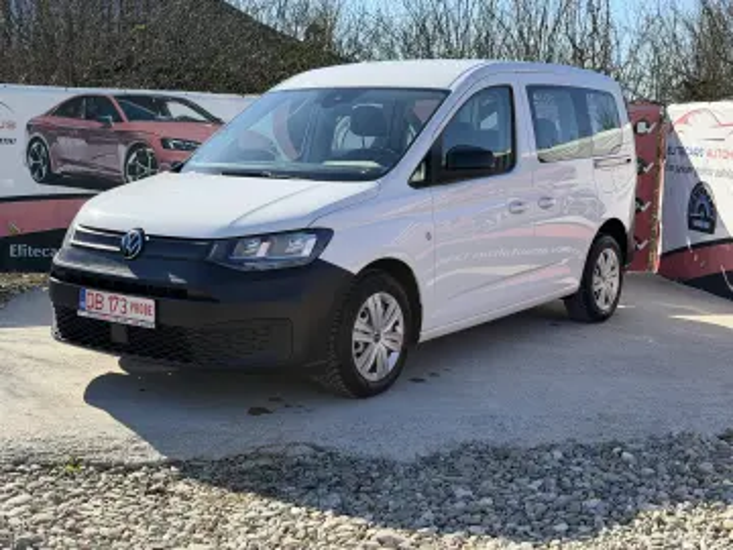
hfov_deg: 39.7
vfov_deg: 30.3
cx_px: 366
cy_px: 275
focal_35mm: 48
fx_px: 1016
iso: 80
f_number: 1.78
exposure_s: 1/3226
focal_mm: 6.76
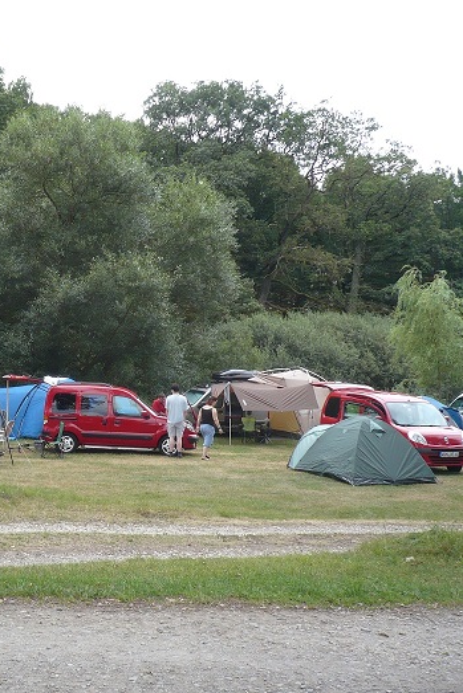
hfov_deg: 26.5
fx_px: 945
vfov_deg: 40.3
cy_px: 345
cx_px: 31
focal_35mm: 49
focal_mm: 5.8
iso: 100
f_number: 2.8
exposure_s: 1/200
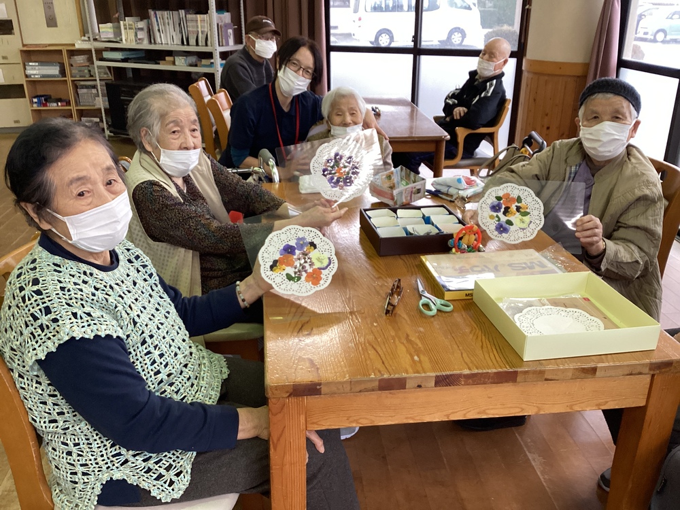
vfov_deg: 45.4
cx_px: 340
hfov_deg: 58.4
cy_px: 255
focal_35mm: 31
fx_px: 609
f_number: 2.4
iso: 160
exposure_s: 1/60
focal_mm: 3.3
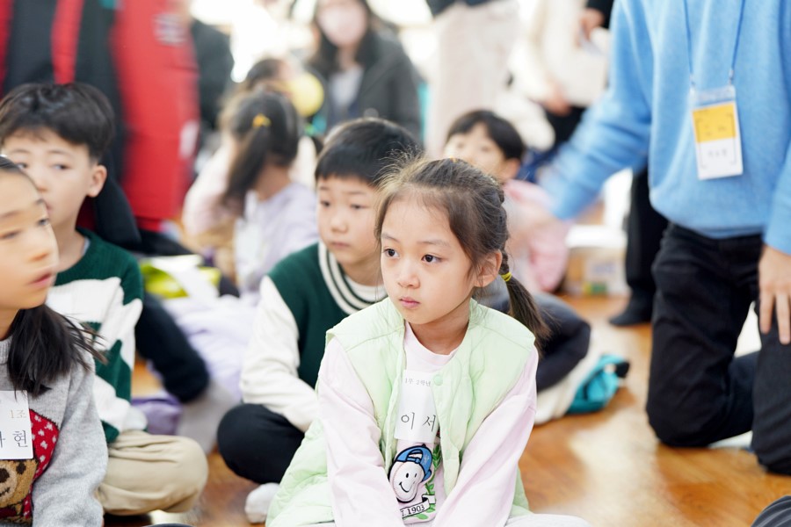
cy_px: 264
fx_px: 1889
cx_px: 396
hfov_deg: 23.6
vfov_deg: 15.9
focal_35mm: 86
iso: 250
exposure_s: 1/15
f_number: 2.8
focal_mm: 86
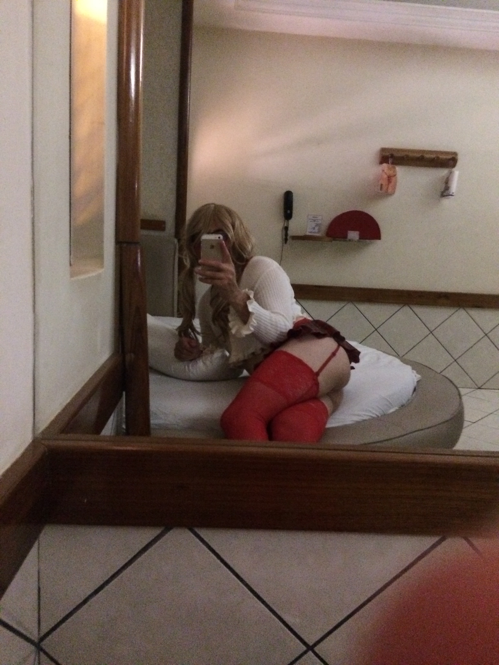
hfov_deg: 48.2
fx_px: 557
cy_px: 332
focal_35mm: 29
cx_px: 250
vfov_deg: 61.7
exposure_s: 1/15
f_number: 2.2
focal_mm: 4.15
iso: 640
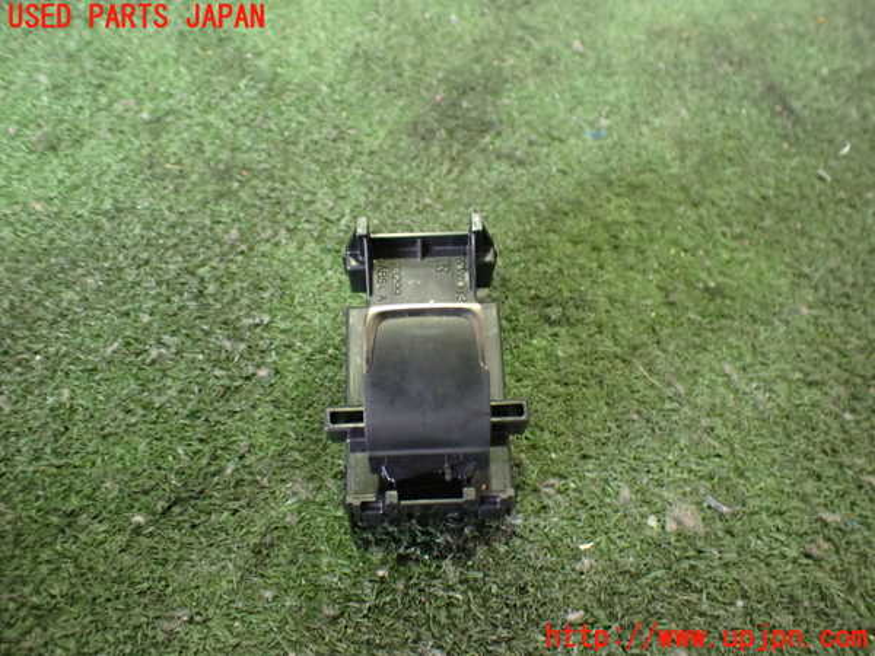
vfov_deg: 46.8
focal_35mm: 30
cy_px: 328
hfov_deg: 60.0
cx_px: 438
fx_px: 758
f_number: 2.3
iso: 800
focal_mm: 5.4
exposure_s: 1/30
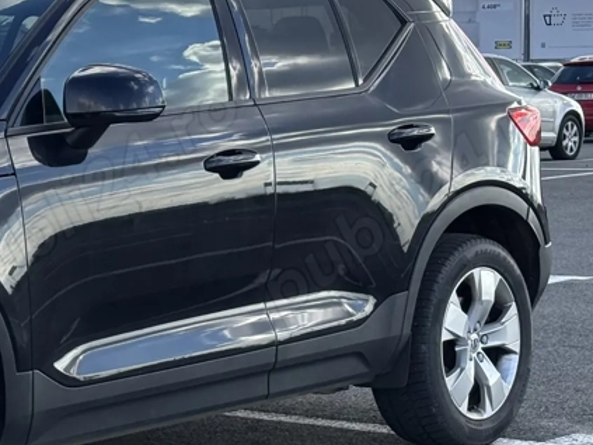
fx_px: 2106
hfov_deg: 15.5
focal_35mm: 123
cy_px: 226
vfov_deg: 12.0
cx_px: -79
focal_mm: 5.96
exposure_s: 1/1311
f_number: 1.6
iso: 32
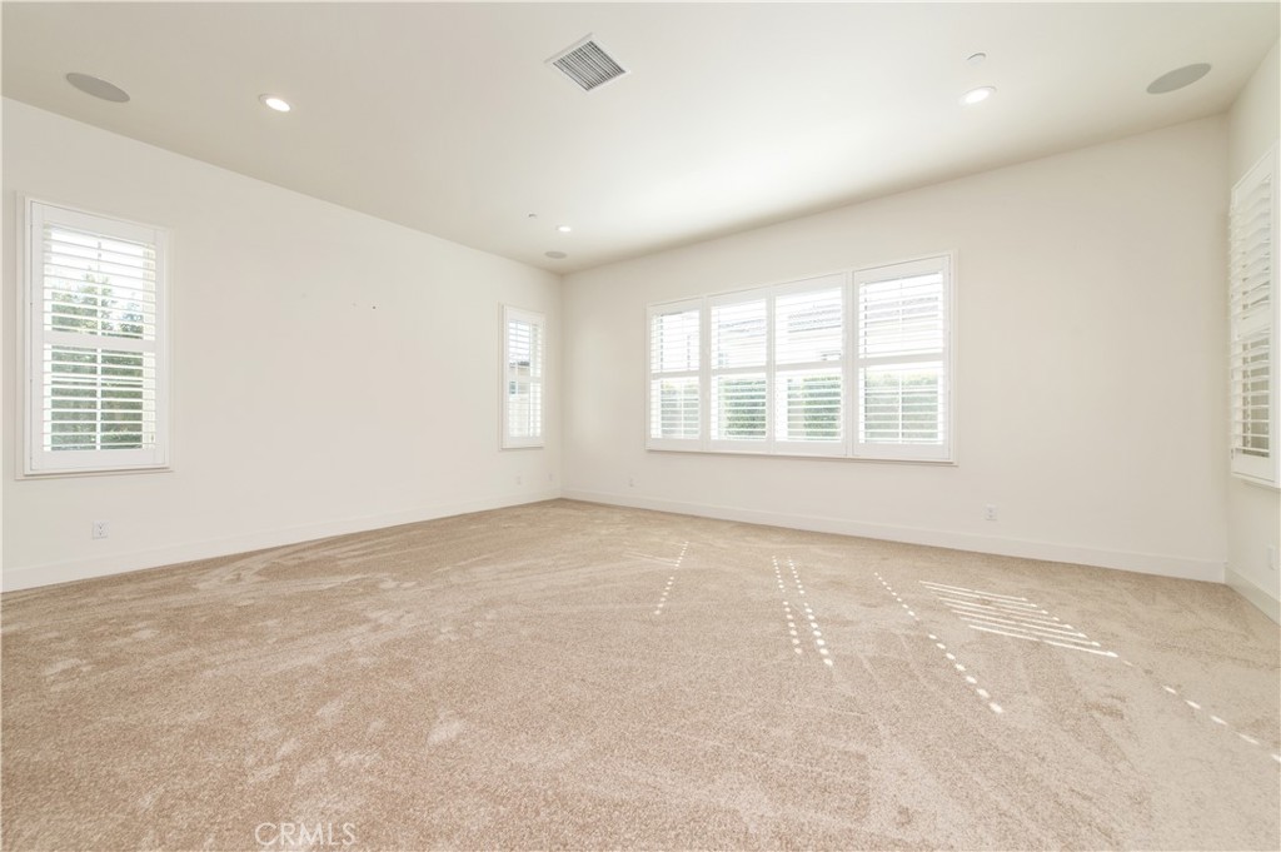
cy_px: 426
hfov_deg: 104.3
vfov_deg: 81.1
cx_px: 640
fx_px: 498
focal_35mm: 14
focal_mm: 14
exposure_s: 1/125
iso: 180
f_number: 5.6
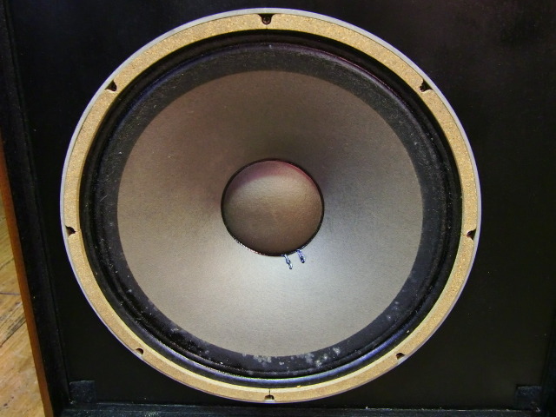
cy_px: 208
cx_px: 278
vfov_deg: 42.9
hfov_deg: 55.4
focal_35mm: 33
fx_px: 530
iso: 400
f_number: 2.7
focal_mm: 5.8
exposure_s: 1/25
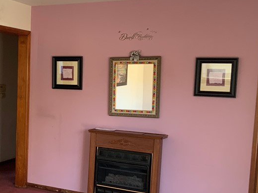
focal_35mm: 57
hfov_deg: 32.7
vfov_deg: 25.6
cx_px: 48
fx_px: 425
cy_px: 116
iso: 64
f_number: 1.8
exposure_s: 1/98
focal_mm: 3
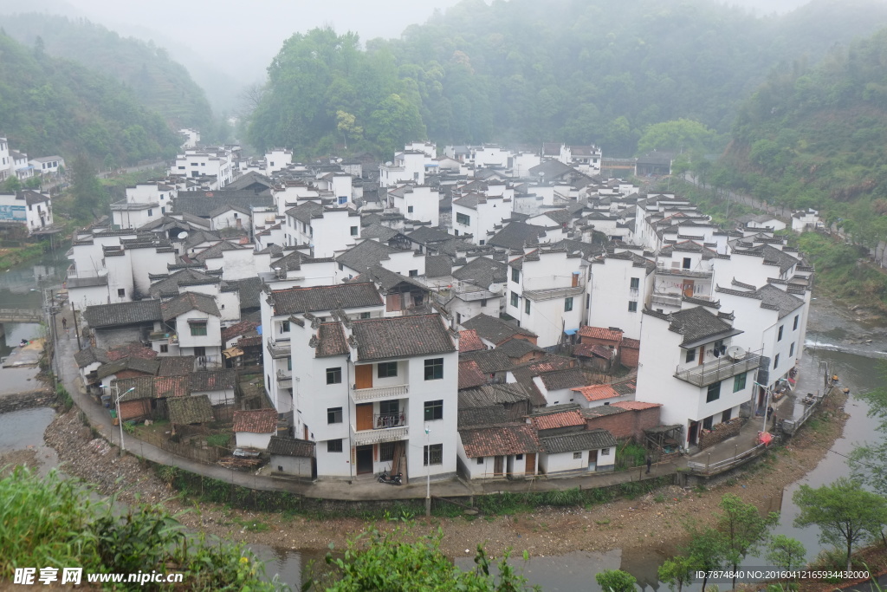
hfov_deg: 63.7
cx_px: 444
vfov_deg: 45.0
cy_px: 296
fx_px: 715
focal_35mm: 29
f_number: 3.8
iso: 400
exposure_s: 1/125
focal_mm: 19.2
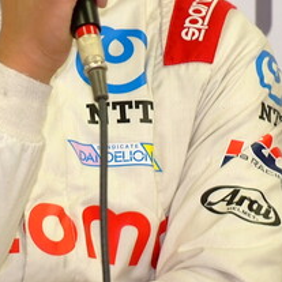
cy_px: -33
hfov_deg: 2.5
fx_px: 6553
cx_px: 29
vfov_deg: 2.5
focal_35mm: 711
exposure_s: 1/250
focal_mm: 160
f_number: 2.8
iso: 800
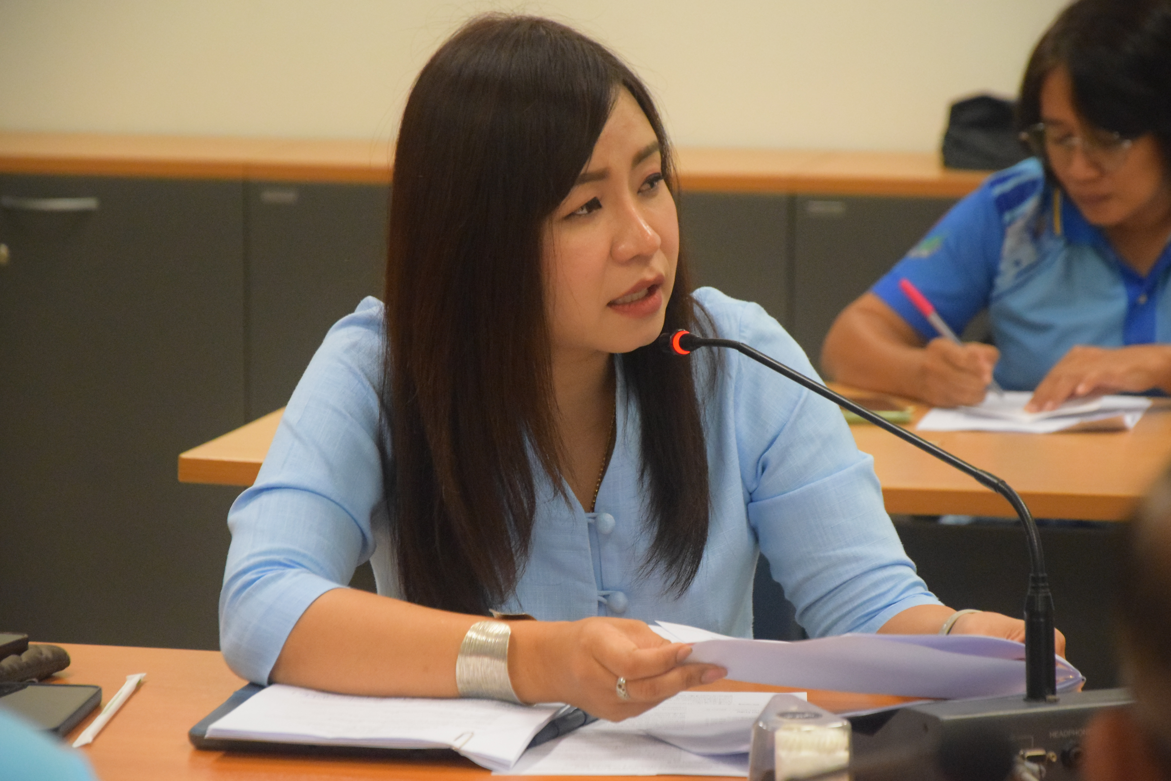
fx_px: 5124
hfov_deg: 13.0
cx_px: 586
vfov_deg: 8.7
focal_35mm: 158
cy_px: 390
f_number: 5.6
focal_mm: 105
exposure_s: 1/250
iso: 5000
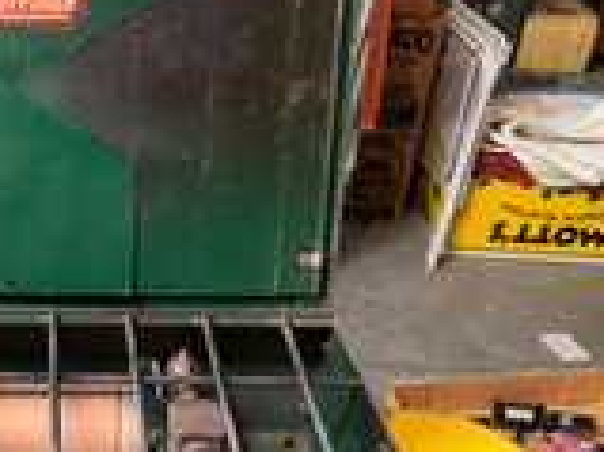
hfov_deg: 32.0
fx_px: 976
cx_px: 13
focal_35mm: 56
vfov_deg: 25.5
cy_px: 374
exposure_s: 1/40
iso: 500
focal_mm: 5.7
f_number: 1.5
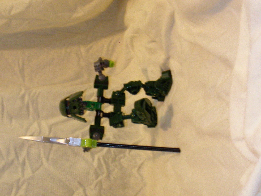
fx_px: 550
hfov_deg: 26.7
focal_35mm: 73
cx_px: 130
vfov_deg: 20.2
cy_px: 98
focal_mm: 11.1
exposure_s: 1/1.2
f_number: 3.8
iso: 200
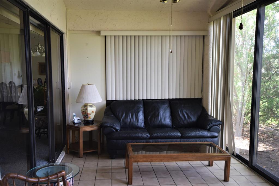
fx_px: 232
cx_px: 140
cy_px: 93
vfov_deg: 43.6
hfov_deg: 61.9
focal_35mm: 30
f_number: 5.6
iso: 1000
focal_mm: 20
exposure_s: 1/60
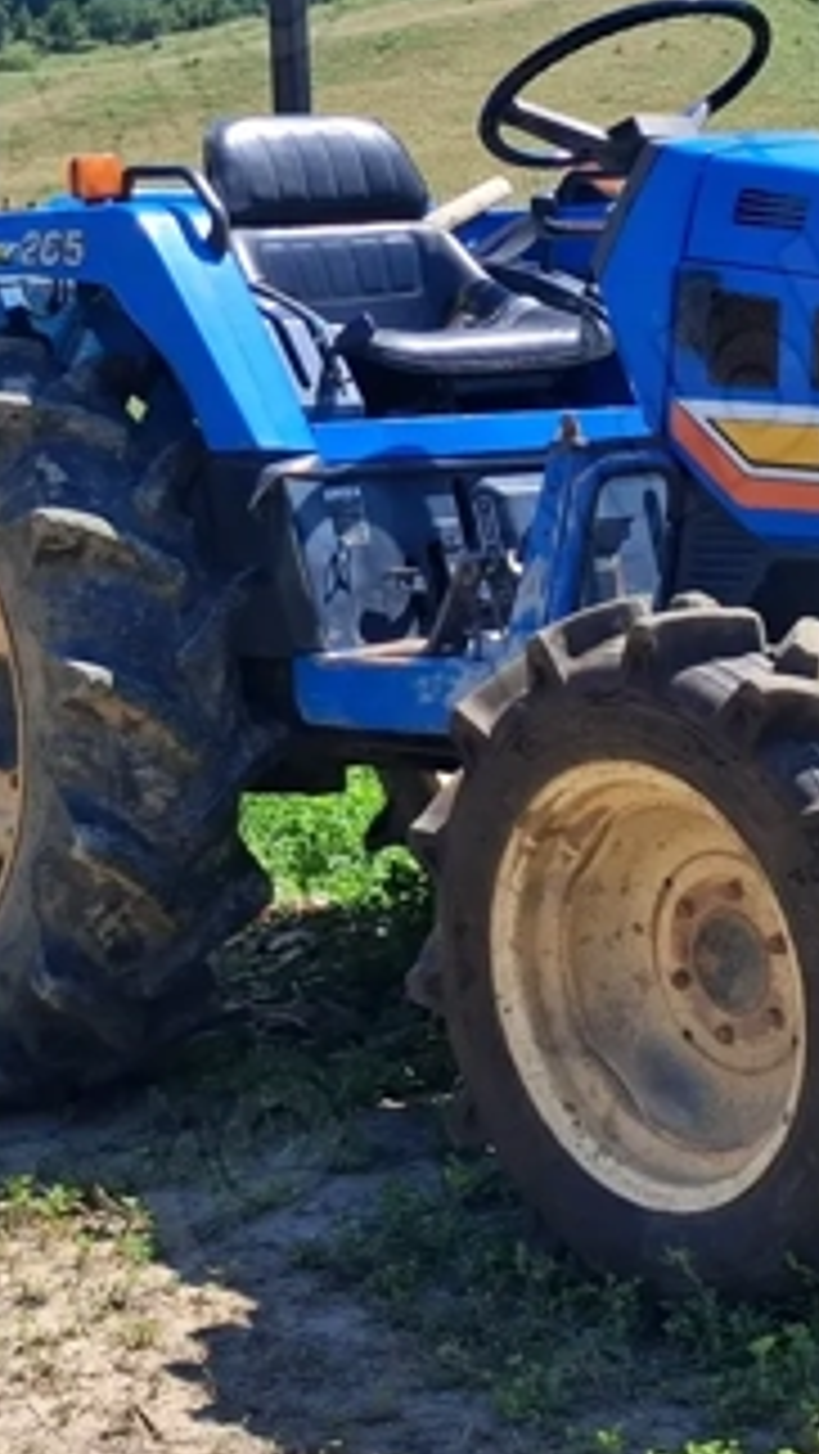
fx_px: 3509
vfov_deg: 23.2
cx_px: 382
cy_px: 360
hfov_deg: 13.3
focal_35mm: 91
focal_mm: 4
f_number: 1.8
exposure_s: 1/529
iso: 20
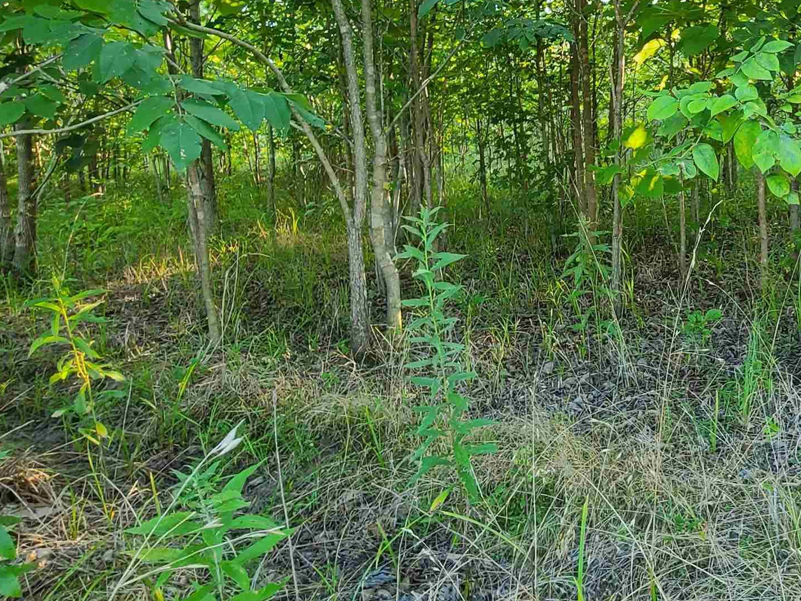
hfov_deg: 56.9
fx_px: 648
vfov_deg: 49.0
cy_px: 208
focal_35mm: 28
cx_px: 681
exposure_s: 1/60
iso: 80
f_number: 2.2
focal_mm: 2.2
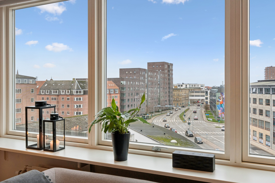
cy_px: 92
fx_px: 267
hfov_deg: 54.4
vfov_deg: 37.9
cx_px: 138
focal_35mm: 35
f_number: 11
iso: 1000
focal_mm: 35
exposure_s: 1/50
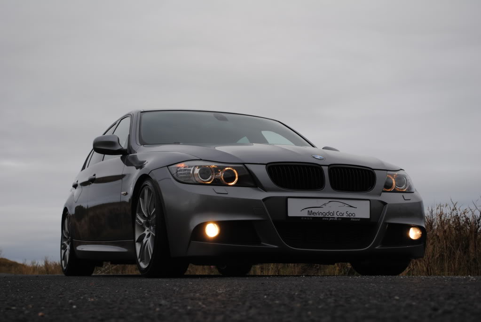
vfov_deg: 22.7
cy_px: 161
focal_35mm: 60
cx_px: 240
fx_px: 803
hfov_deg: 33.4
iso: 100
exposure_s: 1/160
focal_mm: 40
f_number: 6.3
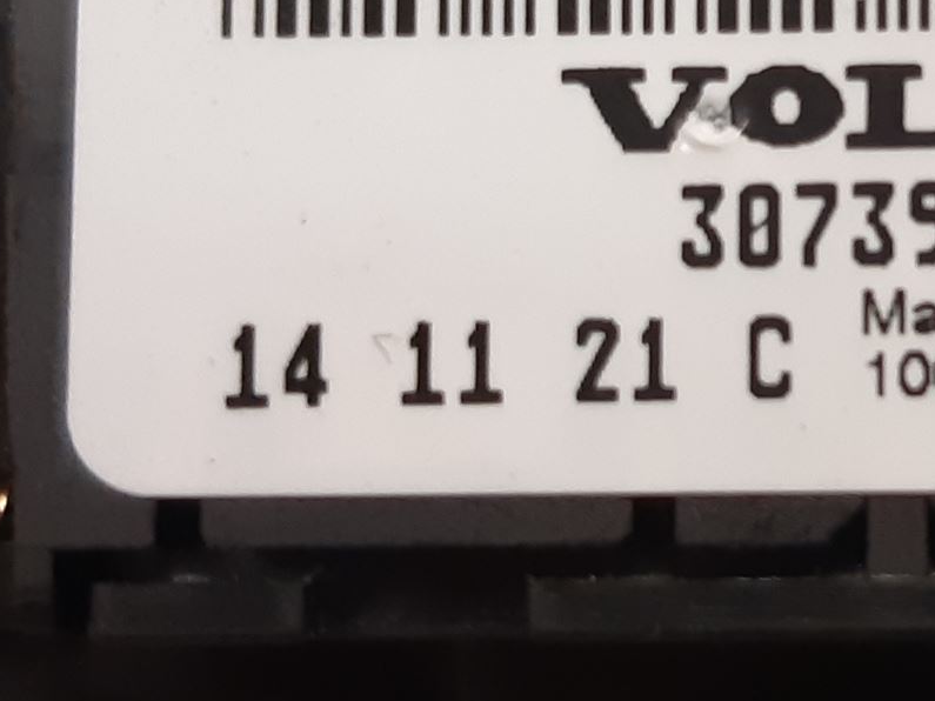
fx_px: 1809
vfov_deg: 21.8
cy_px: 201
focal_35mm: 67
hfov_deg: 27.4
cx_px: 922
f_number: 1.7
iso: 125
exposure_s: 1/50
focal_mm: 3.93
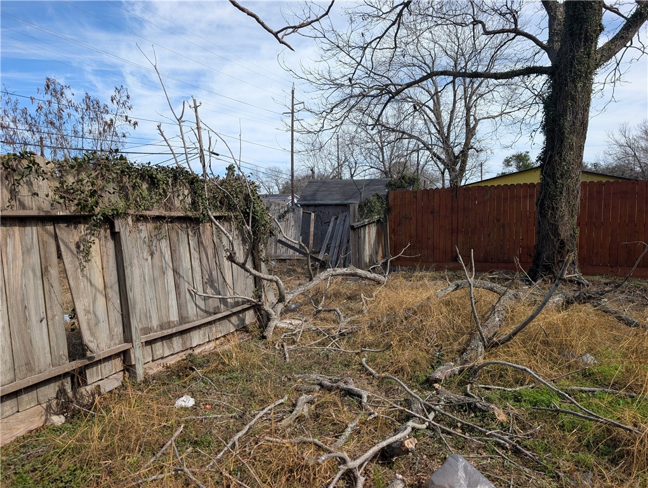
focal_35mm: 24
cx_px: 324
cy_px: 244
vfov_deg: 56.9
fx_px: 450
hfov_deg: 71.5
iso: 21
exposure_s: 1/986
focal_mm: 6.9
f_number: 1.68
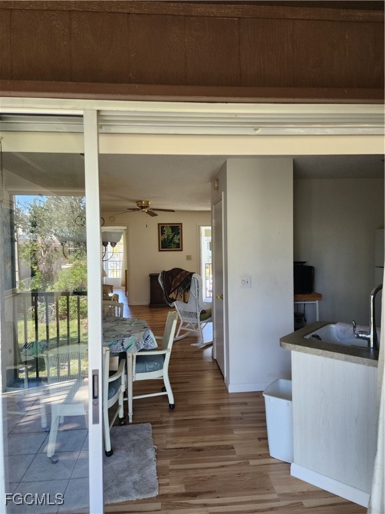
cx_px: 192
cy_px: 257
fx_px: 341
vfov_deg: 73.9
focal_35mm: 23
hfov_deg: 58.9
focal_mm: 6.4
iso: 200
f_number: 1.8
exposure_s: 1/180
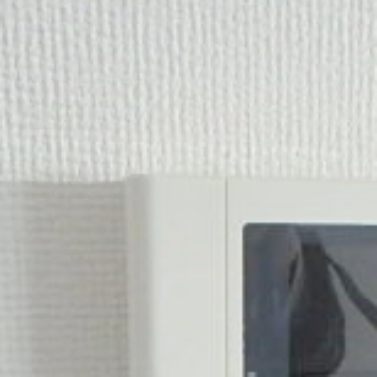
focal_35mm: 77
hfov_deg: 21.4
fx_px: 949
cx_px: 404
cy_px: 397
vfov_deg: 21.5
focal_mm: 3.7
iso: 640
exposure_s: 1/30
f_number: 3.5
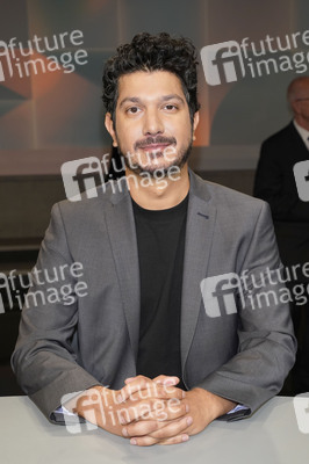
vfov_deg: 38.9
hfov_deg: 26.4
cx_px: 154
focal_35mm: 51
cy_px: 232
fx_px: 658
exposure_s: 1/160
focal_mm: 51
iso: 2000
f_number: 5.6
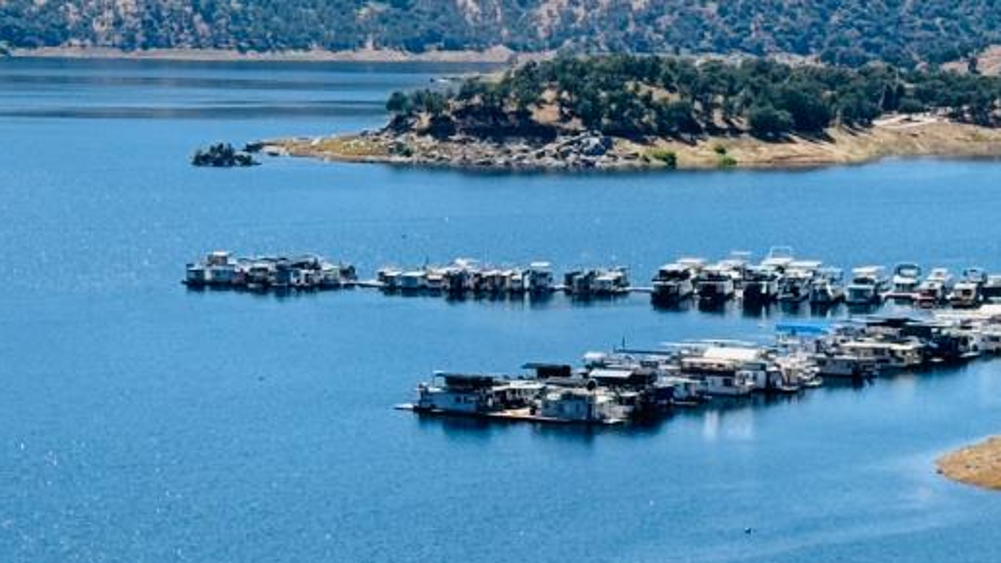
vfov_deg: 8.0
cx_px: 568
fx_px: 4034
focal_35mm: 152
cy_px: 471
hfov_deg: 14.1
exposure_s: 1/5376
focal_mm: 6.76
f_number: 1.78
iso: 64
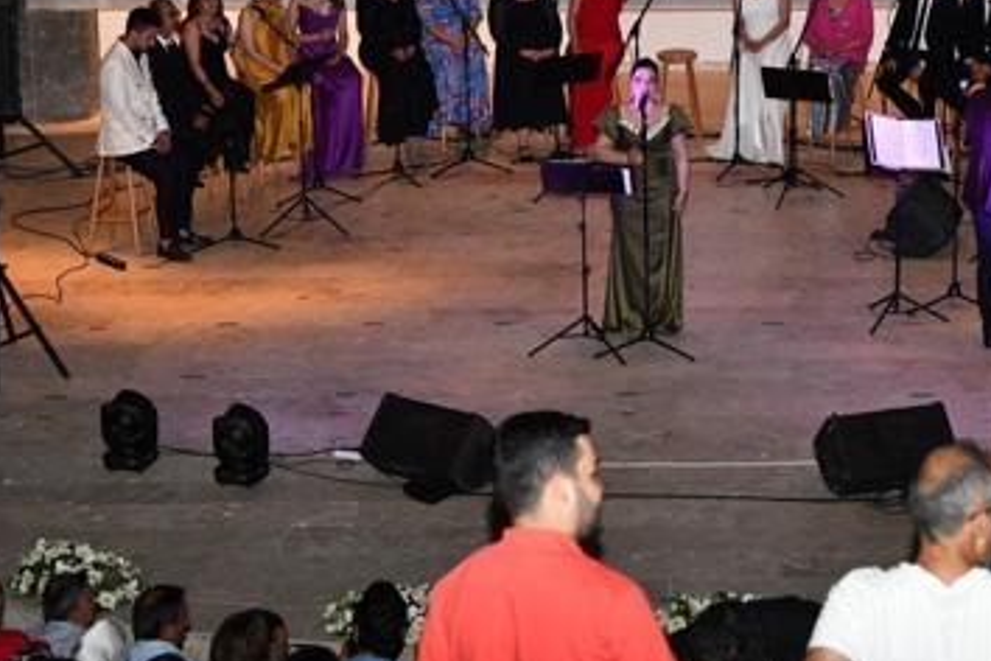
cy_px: 134
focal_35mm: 113
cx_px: 614
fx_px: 3110
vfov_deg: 12.1
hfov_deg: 18.1
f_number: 4.5
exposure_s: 1/320
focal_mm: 65
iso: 4000
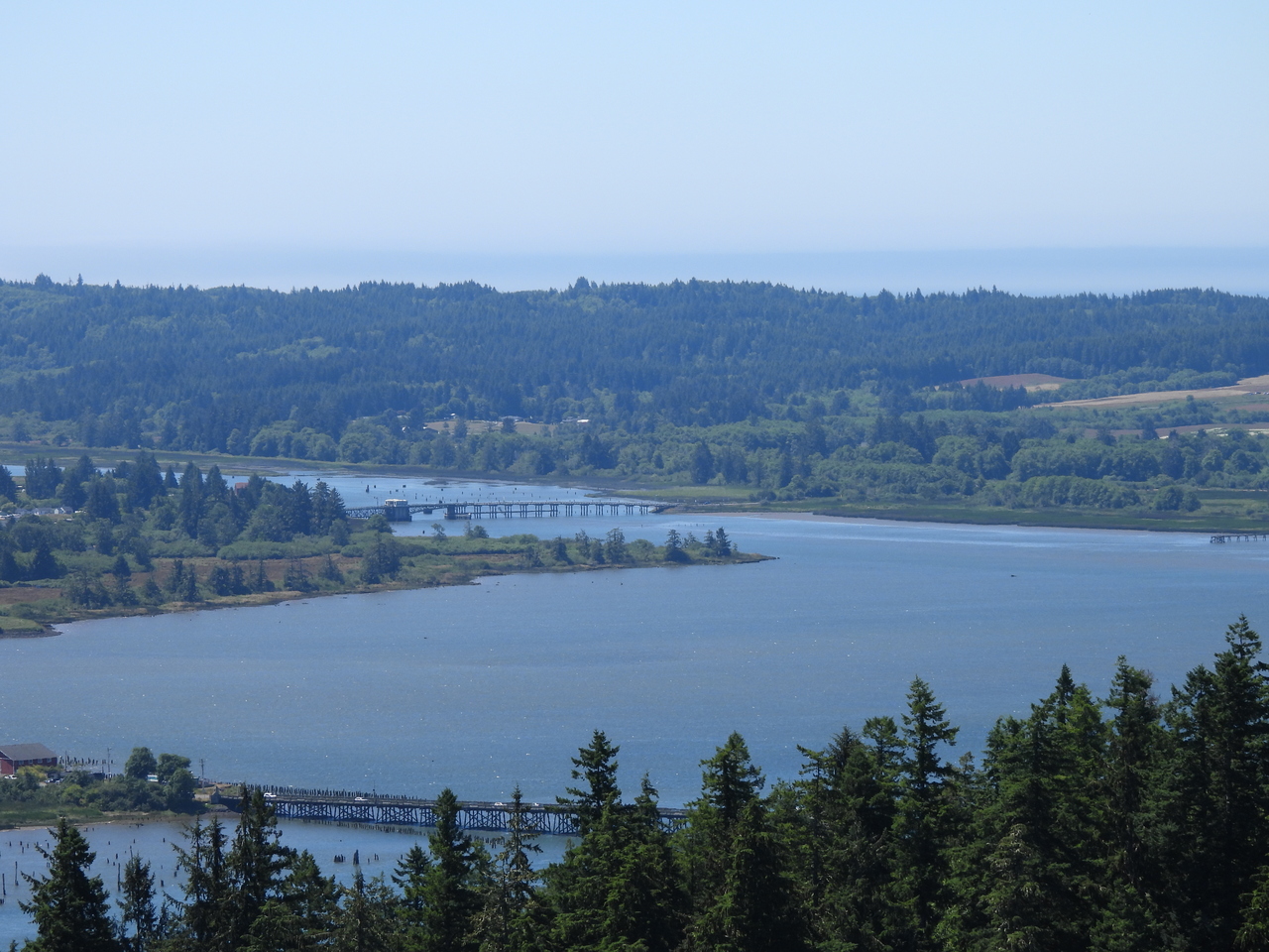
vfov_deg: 8.0
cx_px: 634
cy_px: 476
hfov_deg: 10.7
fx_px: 6782
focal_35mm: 185
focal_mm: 33
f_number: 4.5
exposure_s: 1/800
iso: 100
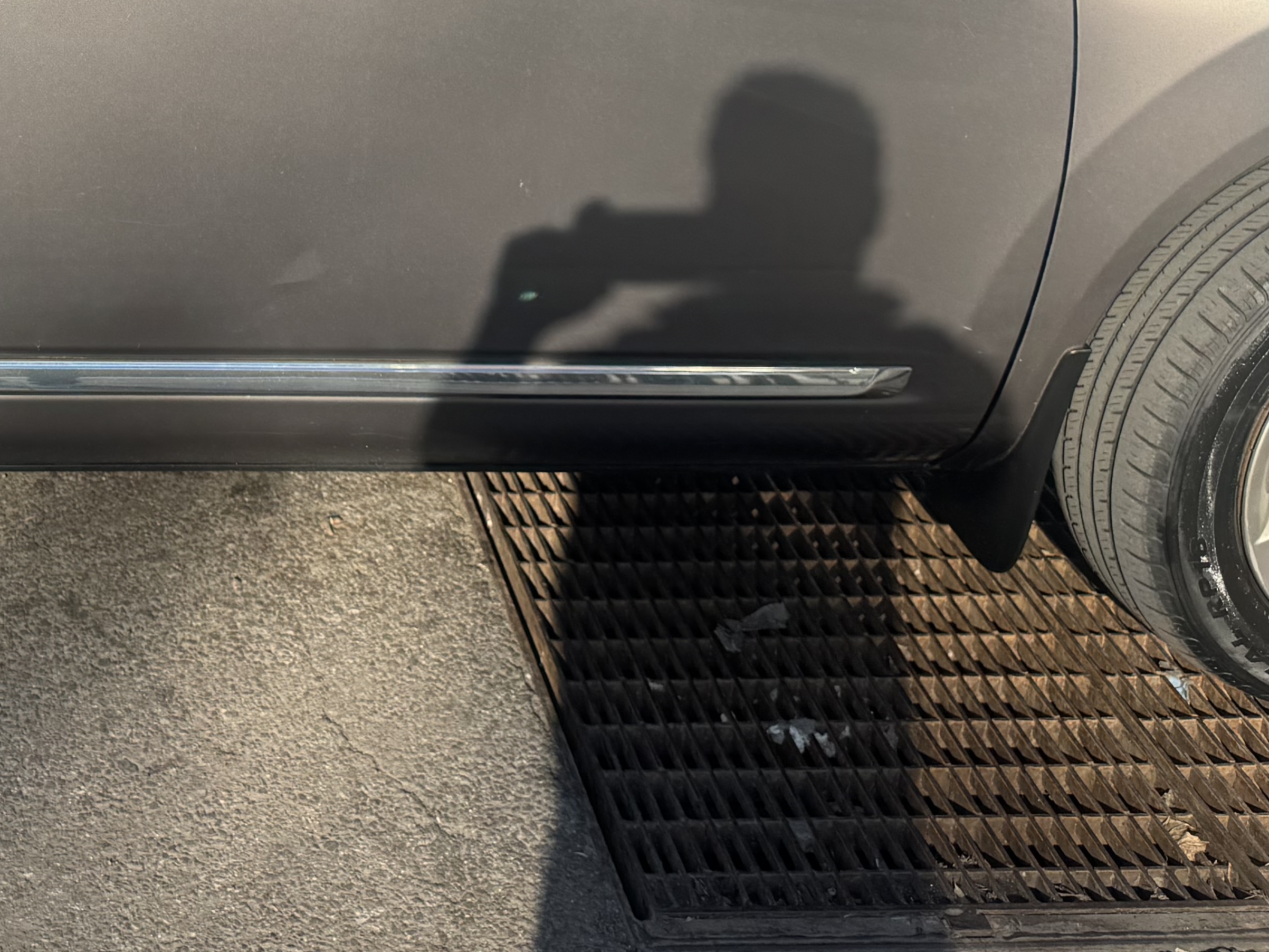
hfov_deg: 31.3
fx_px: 2090
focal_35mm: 57
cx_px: -1
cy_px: -31
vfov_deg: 24.3
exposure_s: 1/3096
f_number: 1.78
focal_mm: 6.76
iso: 80
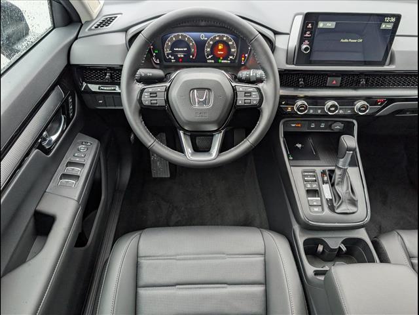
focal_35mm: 24
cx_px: 210
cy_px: 158
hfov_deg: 71.6
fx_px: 291
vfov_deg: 56.8
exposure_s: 1/233
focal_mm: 6.9
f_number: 1.68
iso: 469
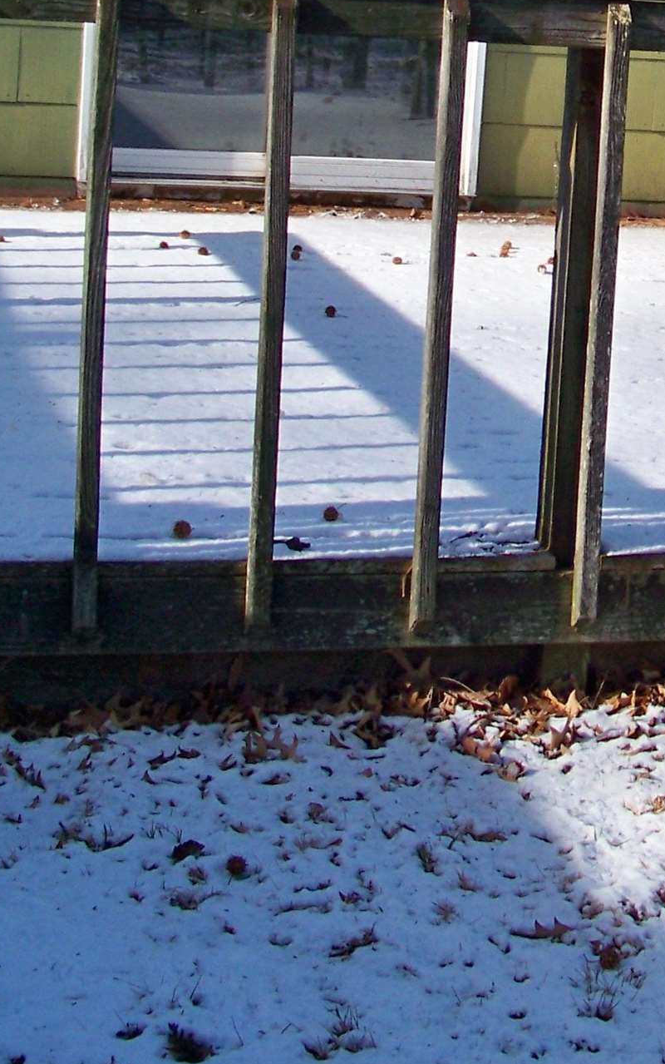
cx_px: 658
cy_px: 136
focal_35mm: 84
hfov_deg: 15.3
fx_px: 2434
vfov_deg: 24.0
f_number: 2.8
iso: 80
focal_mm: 5.85
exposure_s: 1/1000
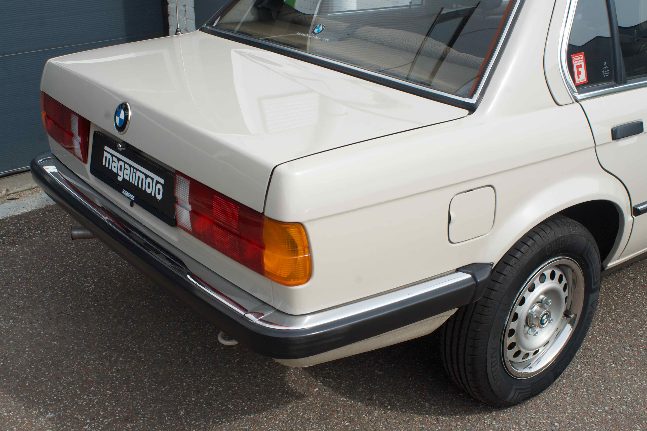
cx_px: 322
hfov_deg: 45.4
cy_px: 219
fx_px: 773
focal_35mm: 43
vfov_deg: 31.2
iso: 500
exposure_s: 1/500
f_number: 11
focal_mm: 28
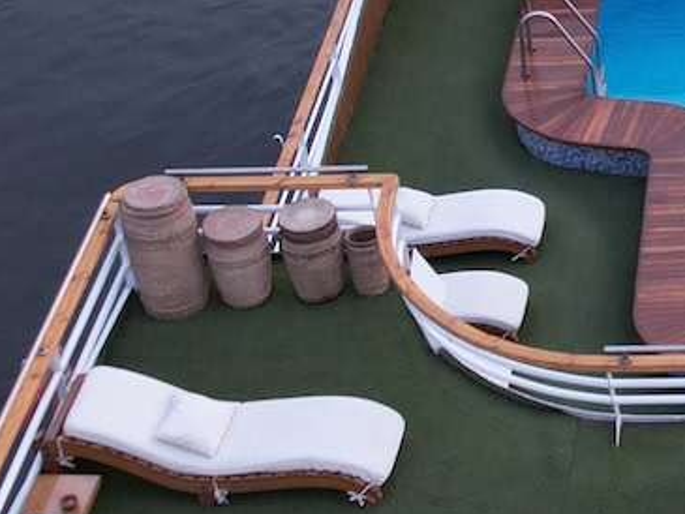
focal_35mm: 116
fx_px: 2296
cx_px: 923
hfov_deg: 16.0
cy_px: 136
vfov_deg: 12.7
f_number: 2.8
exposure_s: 1/30
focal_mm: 8.4
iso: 100
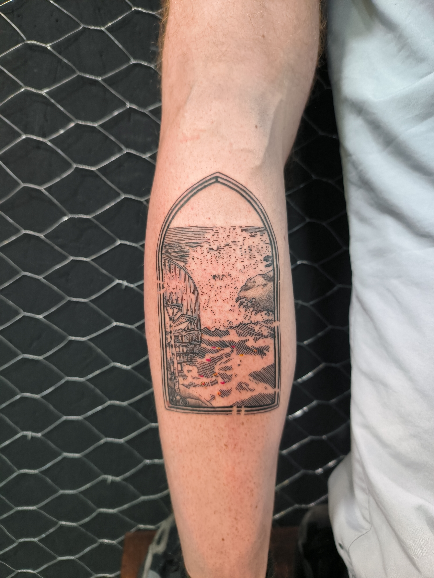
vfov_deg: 71.6
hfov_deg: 56.8
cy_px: 289
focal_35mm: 24
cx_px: 217
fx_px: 401
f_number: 1.7
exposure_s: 1/20
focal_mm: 5.24
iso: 1916
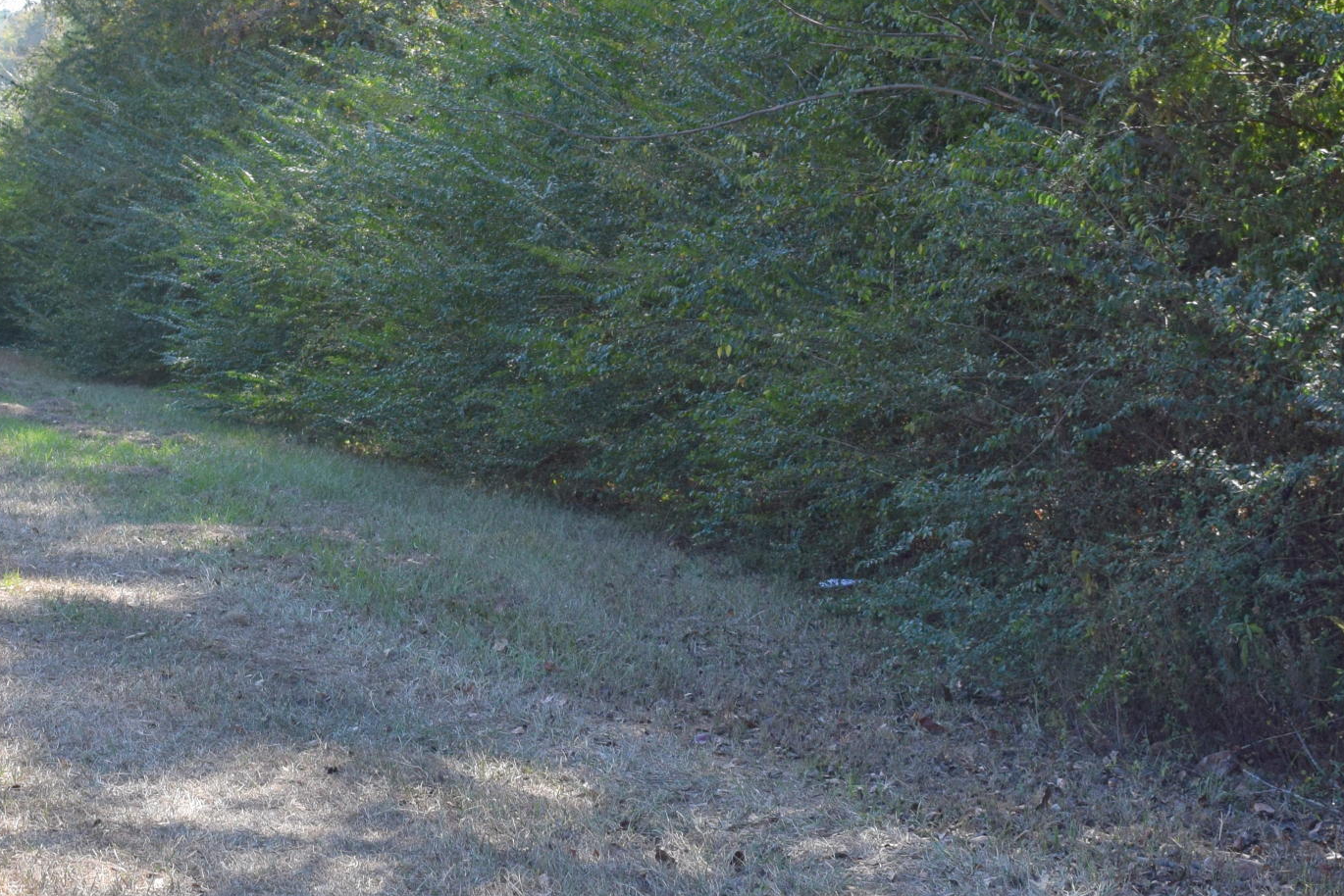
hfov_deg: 24.7
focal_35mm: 82
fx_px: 3065
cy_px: 175
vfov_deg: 16.5
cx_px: 643
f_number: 8
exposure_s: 1/250
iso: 280
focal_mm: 25
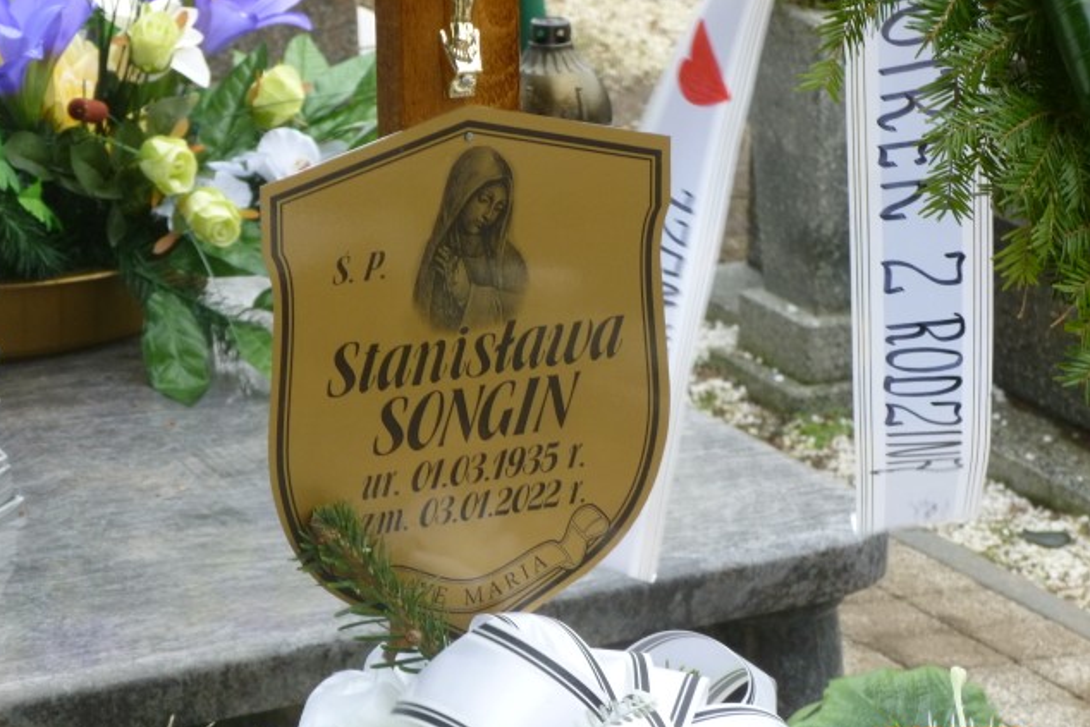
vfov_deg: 9.3
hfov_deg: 13.9
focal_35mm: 148
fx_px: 4482
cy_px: 407
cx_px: 542
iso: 200
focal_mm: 25.2
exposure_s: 1/100
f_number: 5.1
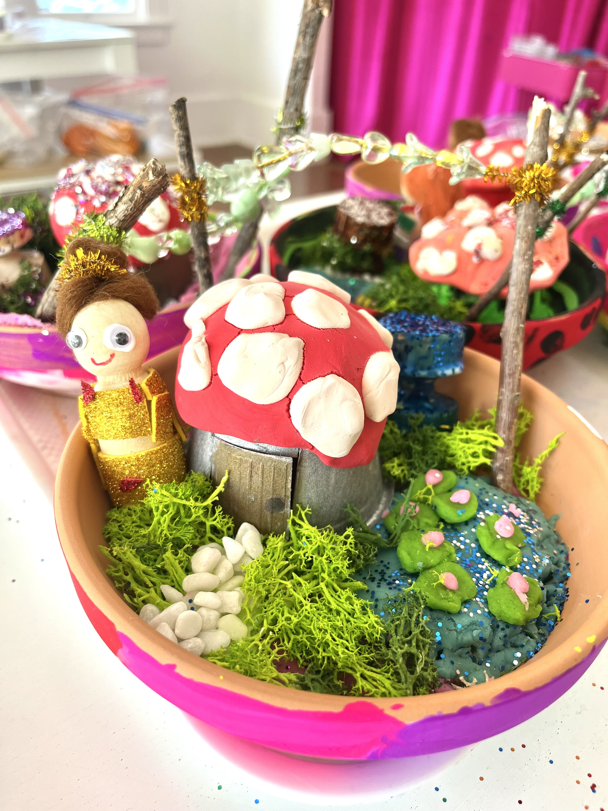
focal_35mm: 26
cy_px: 406
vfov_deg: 67.3
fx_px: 609
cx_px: 304
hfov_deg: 53.1
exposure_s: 1/122
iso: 50
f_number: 1.6
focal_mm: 5.1
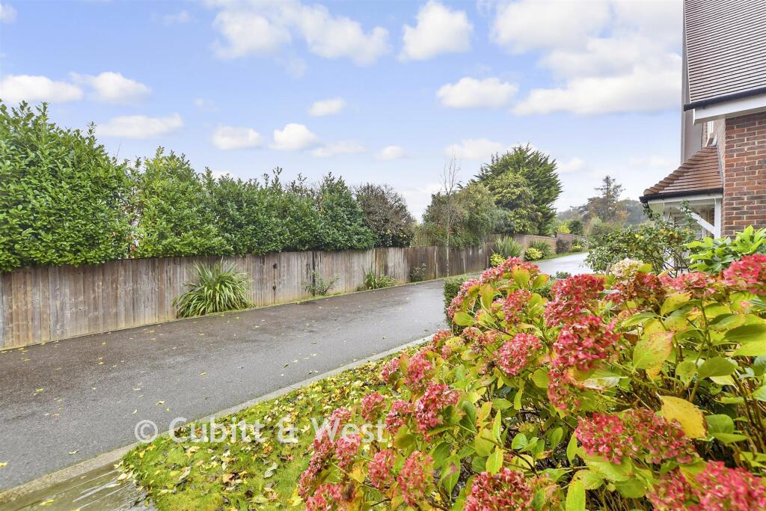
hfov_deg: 100.4
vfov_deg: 77.3
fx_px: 319
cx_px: 383
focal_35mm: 15
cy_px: 256
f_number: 8
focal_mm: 10
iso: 160
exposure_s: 1/13
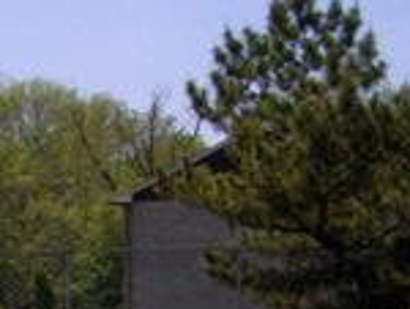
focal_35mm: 149
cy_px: 522
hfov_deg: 12.5
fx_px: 1768
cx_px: -241
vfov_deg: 9.6
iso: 100
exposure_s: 1/2041
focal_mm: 5.8
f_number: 4.3
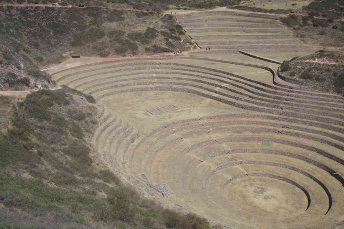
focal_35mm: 34
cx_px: 172
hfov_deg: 55.1
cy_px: 114
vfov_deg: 38.4
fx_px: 330
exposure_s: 1/125
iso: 200
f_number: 11
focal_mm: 23
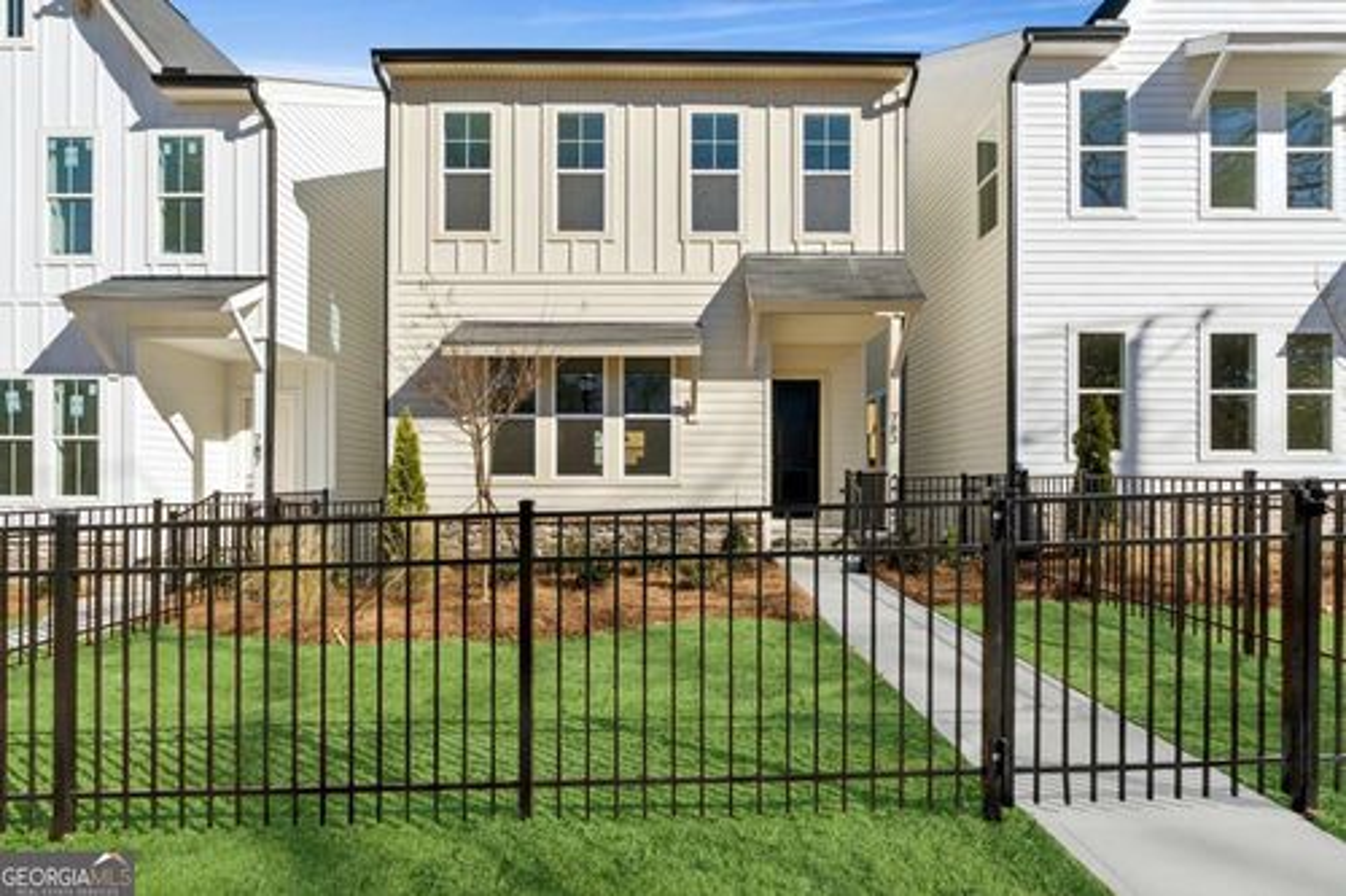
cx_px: 673
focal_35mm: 16
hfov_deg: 95.0
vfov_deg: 72.0
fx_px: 617
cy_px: 448
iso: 100
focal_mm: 11
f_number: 8
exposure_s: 1/320
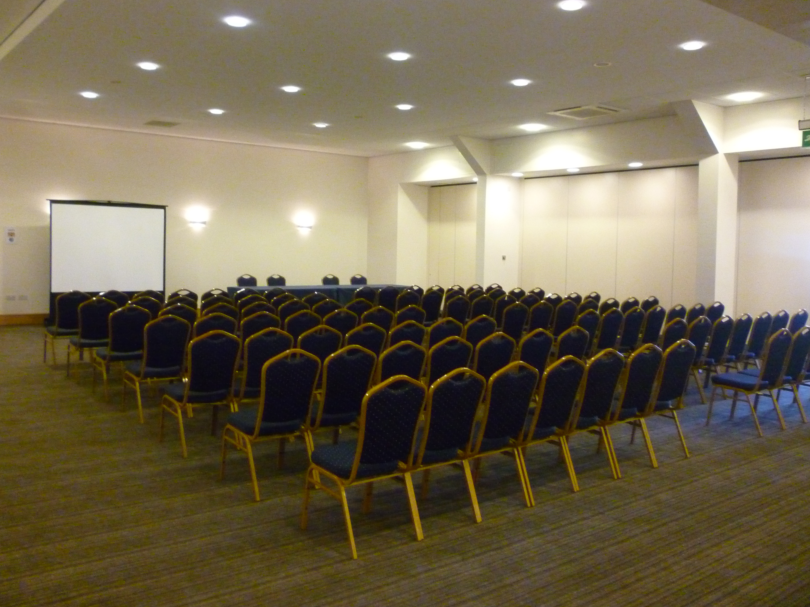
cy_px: 290
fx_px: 725
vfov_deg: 45.4
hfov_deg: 58.3
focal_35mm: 31
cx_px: 379
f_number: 3.3
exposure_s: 1/25
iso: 800
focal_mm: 5.2
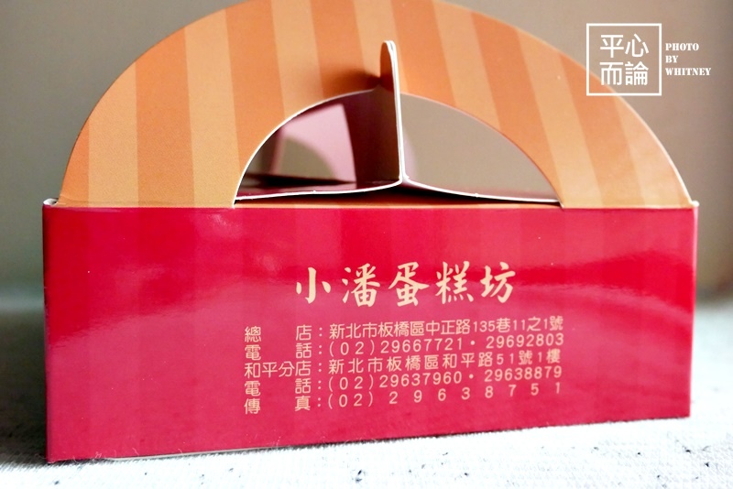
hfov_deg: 49.5
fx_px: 794
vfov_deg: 34.2
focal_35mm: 39
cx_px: 366
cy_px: 244
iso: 2500
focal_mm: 19
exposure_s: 1/60
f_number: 4.4
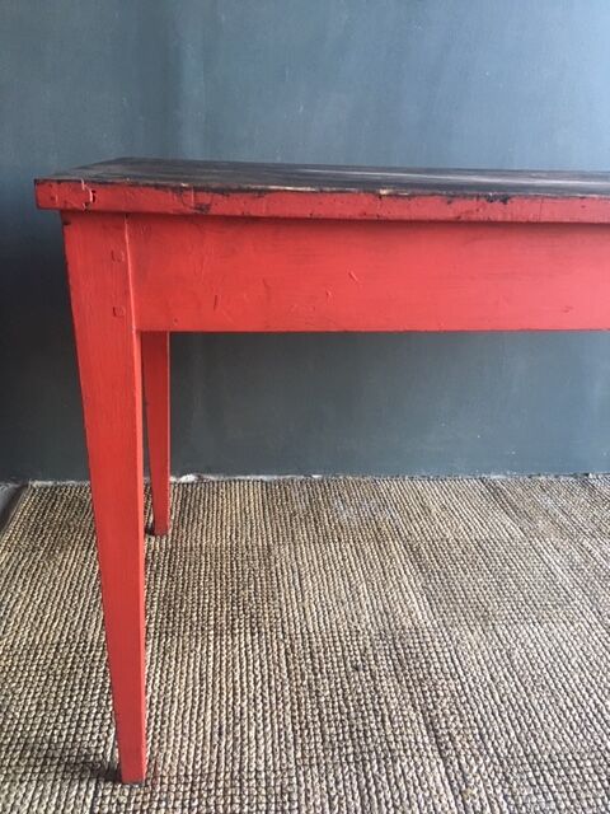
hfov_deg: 48.2
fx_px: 681
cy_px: 407
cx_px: 305
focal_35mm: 29
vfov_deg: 61.7
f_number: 2.2
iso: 200
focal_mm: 4.15
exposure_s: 1/33
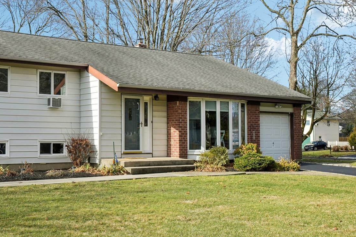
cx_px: 91
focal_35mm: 48
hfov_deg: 40.0
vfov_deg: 28.1
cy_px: 122
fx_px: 475
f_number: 8
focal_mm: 26
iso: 320
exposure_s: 1/640
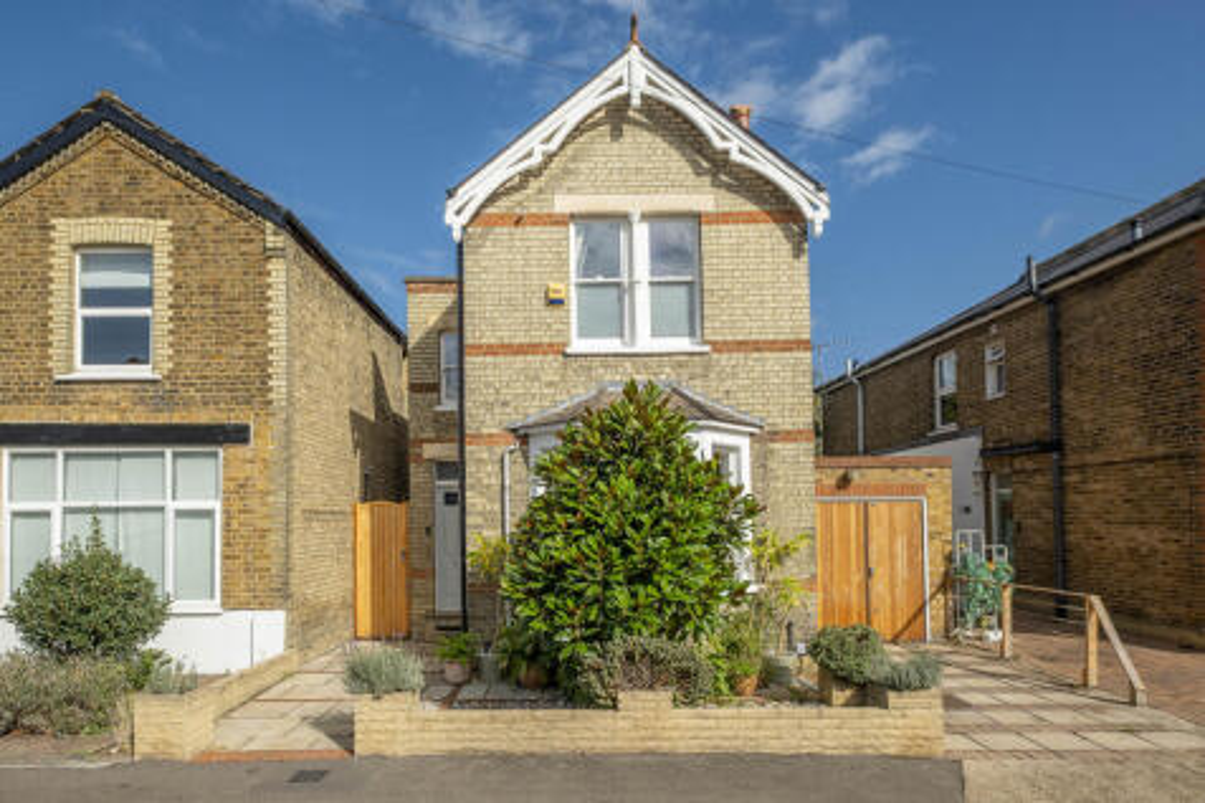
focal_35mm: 19
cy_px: 402
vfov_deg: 64.5
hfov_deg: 86.9
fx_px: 636
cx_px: 602
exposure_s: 1/1000
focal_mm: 12.6
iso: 250
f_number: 5.6
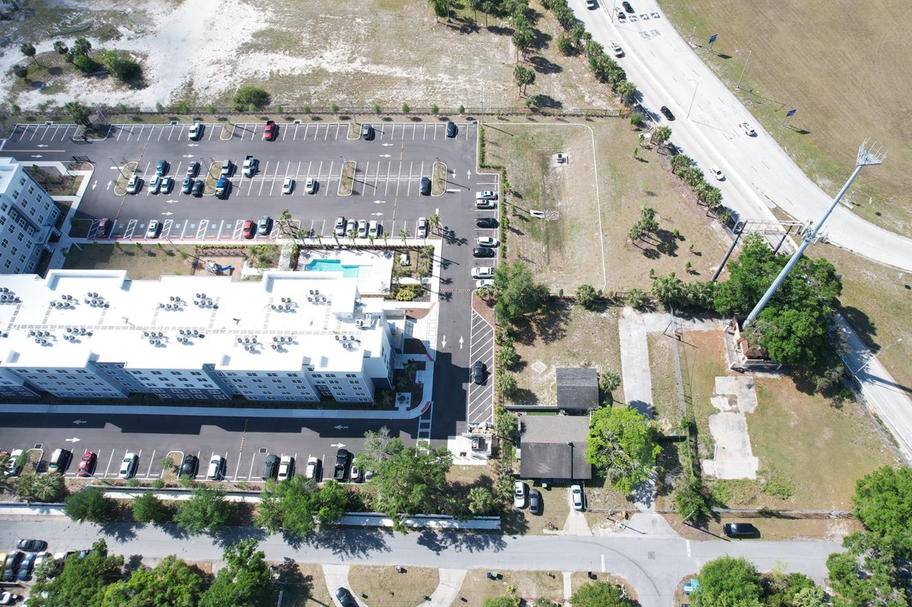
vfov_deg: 51.2
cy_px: 276
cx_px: 489
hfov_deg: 71.4
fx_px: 633
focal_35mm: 25
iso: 200
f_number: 2.8
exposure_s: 1/1250
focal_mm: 8.38
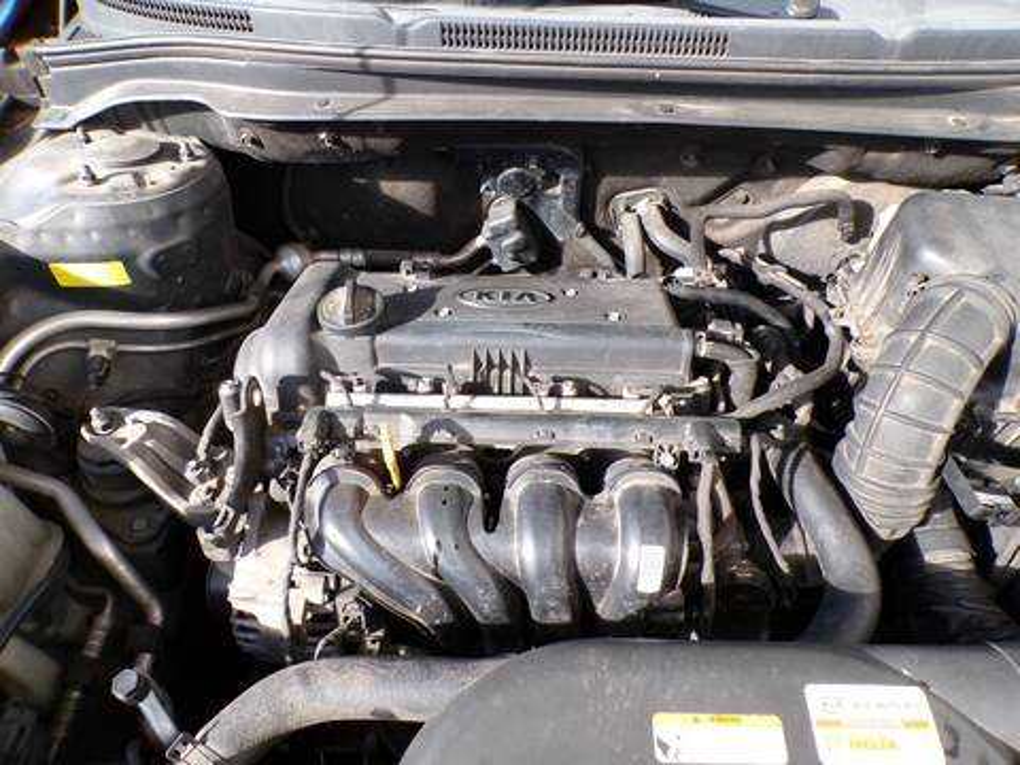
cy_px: 382
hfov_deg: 71.6
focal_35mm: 24
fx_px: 707
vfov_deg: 56.8
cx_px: 510
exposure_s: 1/90
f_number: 4.4
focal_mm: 4.3
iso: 100
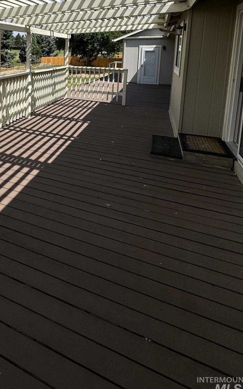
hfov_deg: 44.1
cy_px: 82
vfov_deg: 66.4
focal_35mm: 25
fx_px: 265
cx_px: 17
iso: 50
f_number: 2.2
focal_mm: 2.22
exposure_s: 1/2342
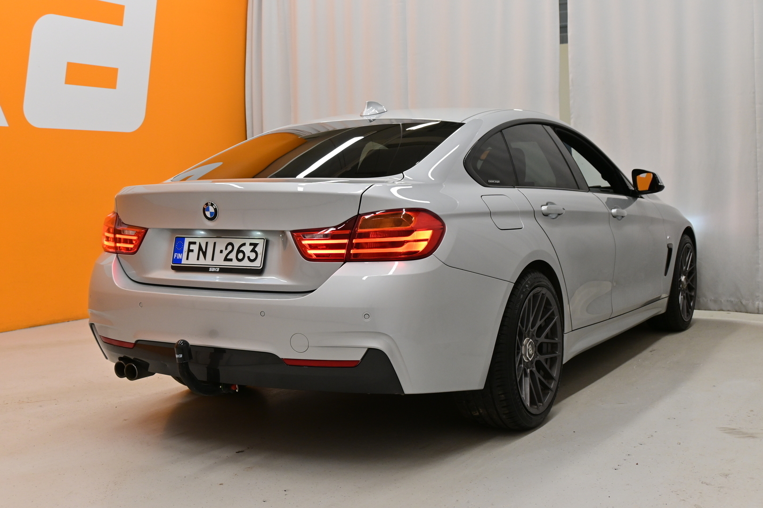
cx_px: 382
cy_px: 254
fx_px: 922
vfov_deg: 30.8
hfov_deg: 45.0
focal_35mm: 44
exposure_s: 1/100
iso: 640
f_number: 5.6
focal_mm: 29
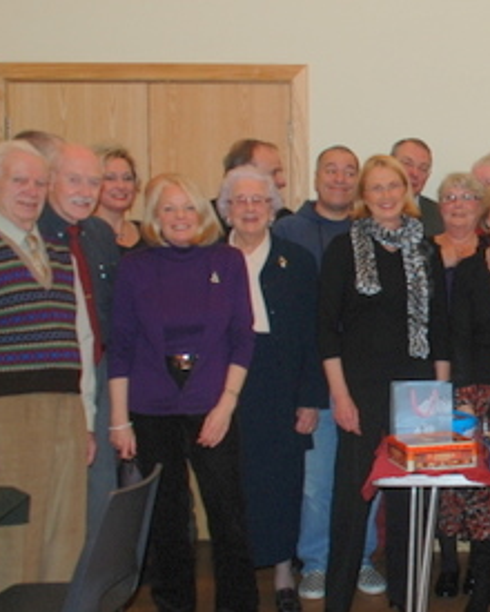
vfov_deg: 23.3
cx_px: 662
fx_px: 1486
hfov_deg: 17.4
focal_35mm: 82
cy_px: 343
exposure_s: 1/60
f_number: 3.8
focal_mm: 20
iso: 200
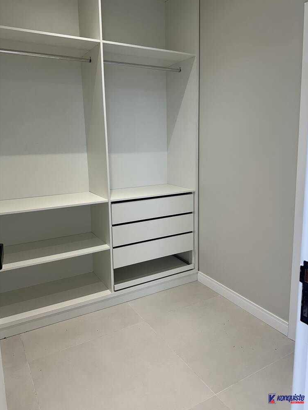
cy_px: 192
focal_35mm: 26
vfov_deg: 67.2
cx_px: 166
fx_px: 308
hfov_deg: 53.0
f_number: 1.78
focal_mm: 6.86
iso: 80
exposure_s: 1/120
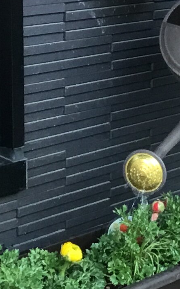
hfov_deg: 8.4
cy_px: 248
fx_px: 1194
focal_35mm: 152
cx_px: 266
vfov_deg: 13.7
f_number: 2.4
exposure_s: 1/30
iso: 40
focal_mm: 3.3
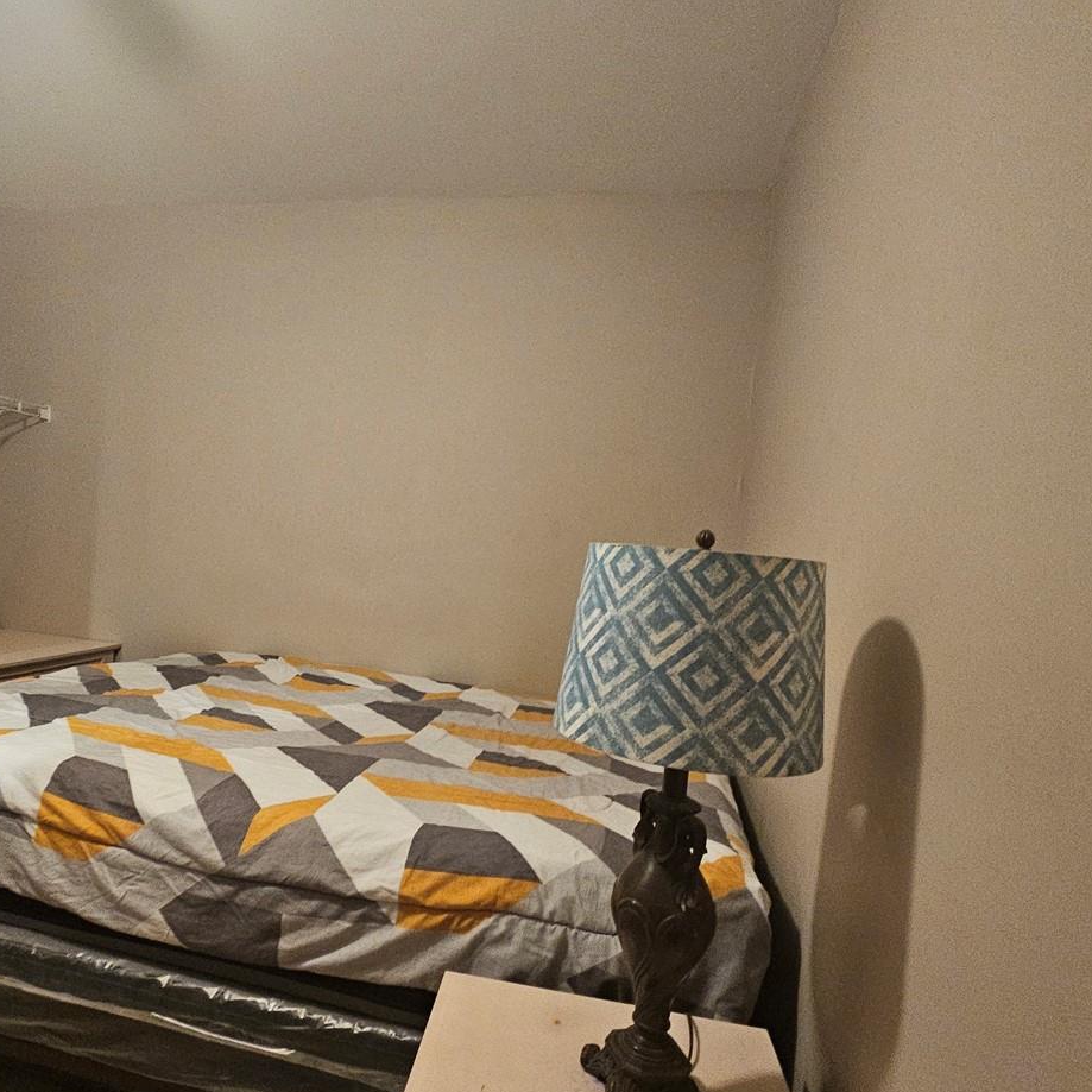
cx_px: 462
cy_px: 558
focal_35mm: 20
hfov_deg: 74.3
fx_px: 714
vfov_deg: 74.8
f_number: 2.2
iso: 640
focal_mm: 2.2
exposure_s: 1/30
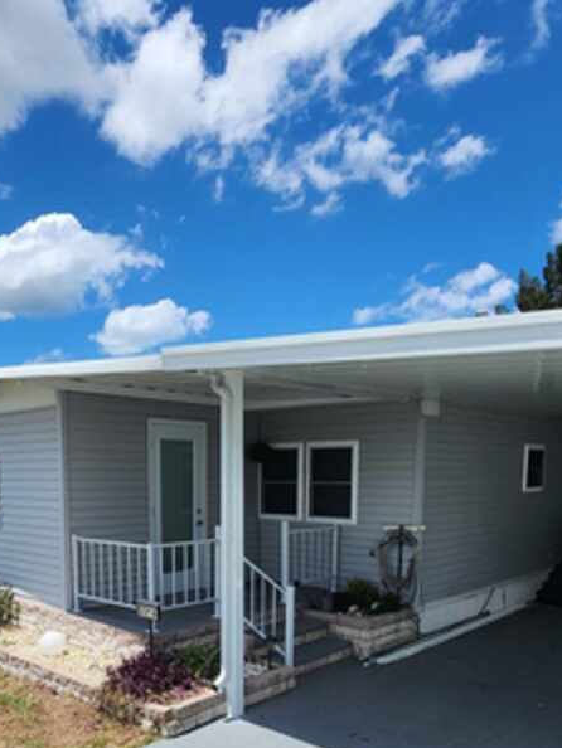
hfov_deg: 49.2
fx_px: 606
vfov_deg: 59.9
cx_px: 205
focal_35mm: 28
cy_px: 564
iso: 50
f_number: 2.2
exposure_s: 1/2643
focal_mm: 2.2
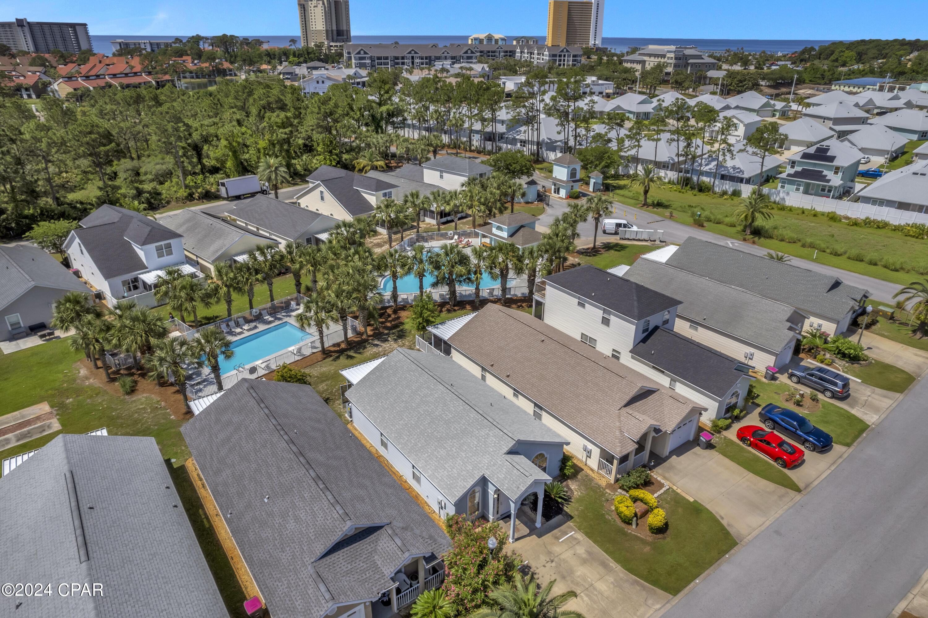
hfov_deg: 78.6
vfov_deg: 57.2
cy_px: 309
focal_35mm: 22
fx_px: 567
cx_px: 464
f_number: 2.8
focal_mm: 8.38
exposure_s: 1/3200
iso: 100
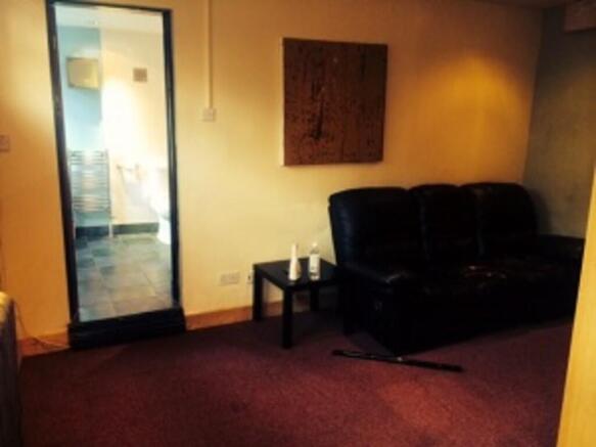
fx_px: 516
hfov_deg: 60.0
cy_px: 224
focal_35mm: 30
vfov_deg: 46.8
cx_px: 298
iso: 100
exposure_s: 1/30
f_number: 2.2
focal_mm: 4.12
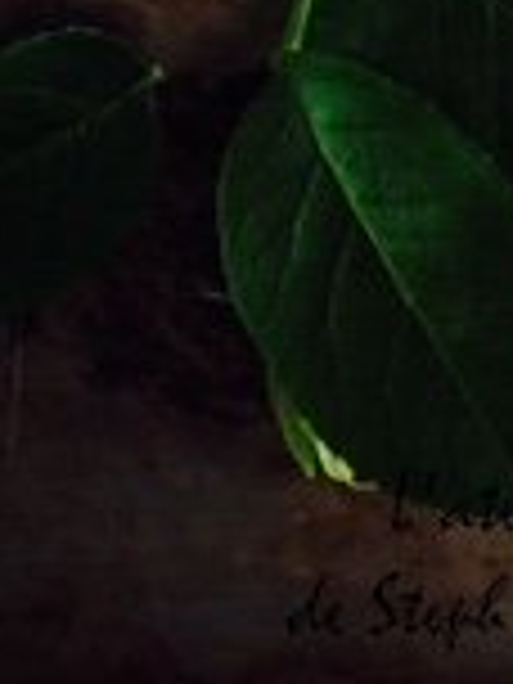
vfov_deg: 12.3
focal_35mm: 139
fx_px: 2747
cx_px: -220
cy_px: -752
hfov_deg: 10.4
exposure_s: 1/40
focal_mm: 4.12
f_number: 2.4
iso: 50
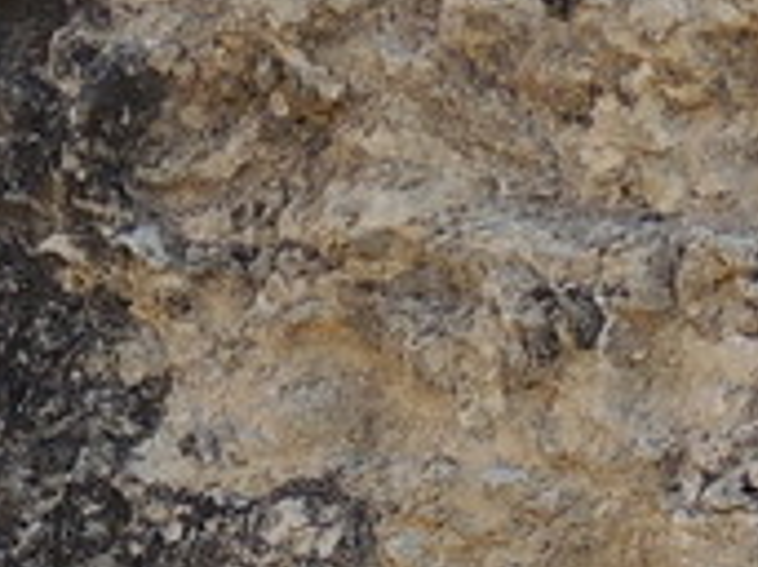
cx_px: -417
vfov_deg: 6.6
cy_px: 509
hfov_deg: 8.6
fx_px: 4923
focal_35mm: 225
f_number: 3.1
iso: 100
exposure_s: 1/250
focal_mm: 5.3
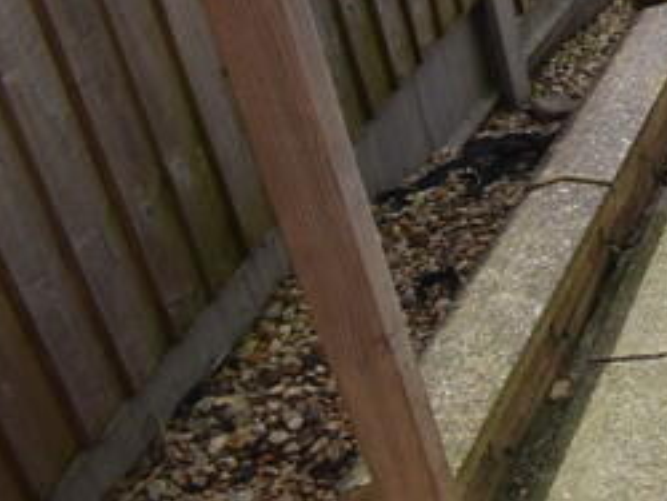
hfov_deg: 19.0
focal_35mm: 59
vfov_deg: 23.3
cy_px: -57
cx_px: 1342
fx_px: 1138
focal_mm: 10
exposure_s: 1/400
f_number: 10
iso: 200
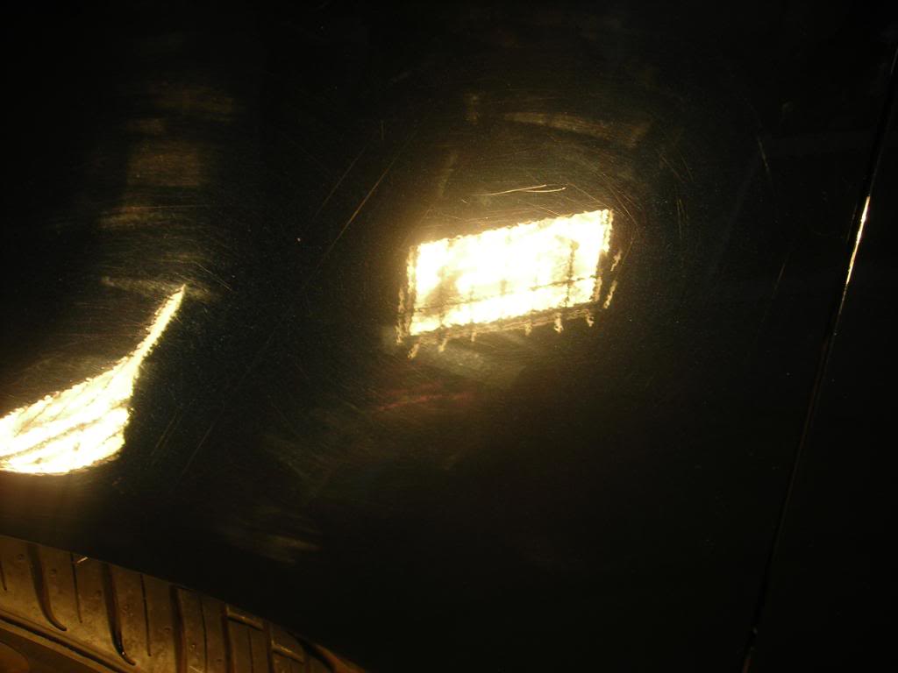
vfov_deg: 37.7
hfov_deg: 49.0
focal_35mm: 38
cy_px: 336
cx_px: 449
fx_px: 986
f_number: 3.2
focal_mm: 6.3
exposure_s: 1/60.4
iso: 50
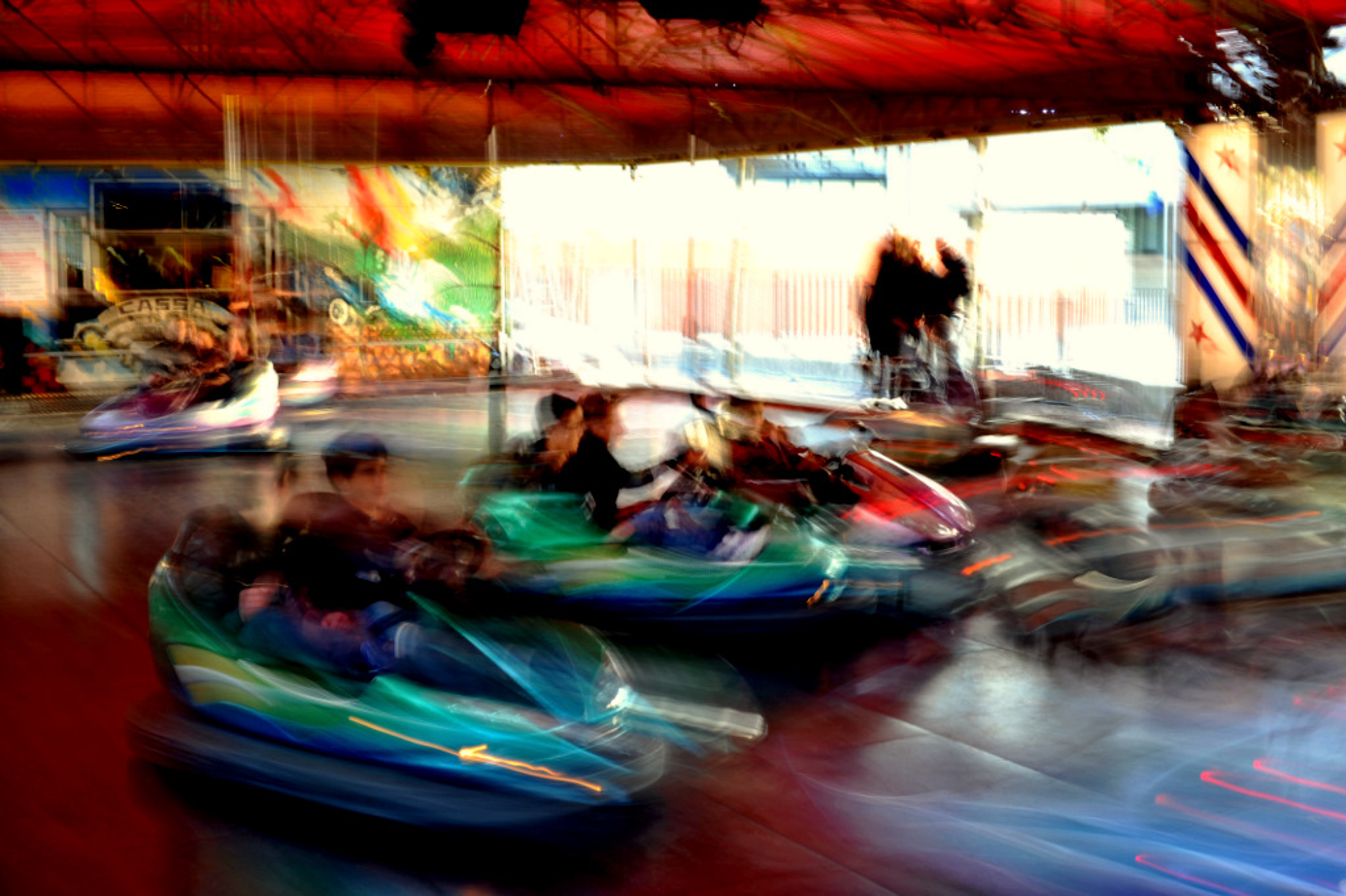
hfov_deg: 39.6
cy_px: 448
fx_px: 1869
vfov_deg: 27.0
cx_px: 673
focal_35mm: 50
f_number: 16
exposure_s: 1.6
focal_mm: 50
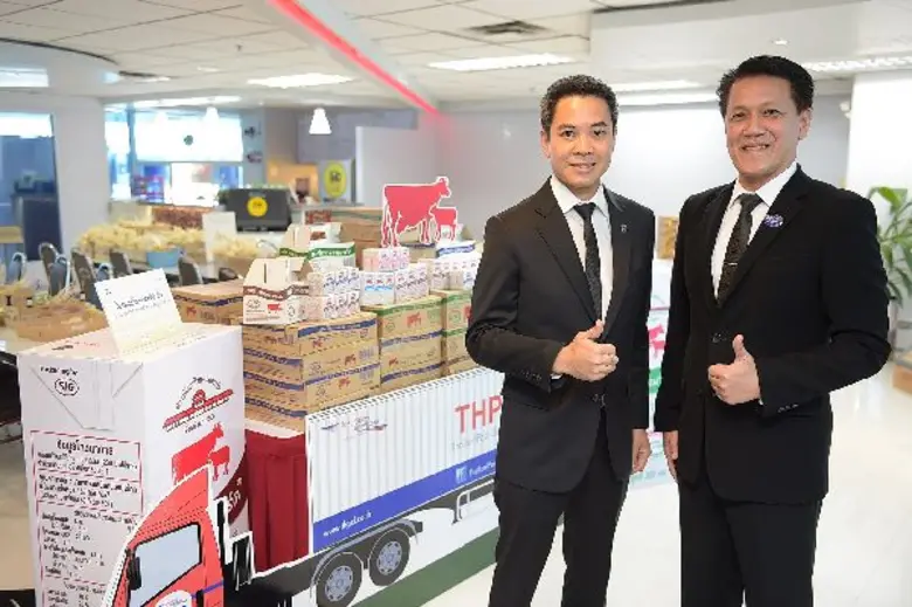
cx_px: 456
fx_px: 810
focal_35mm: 32
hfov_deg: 58.7
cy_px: 304
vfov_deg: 41.1
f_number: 3.2
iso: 800
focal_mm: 32
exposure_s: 1/80
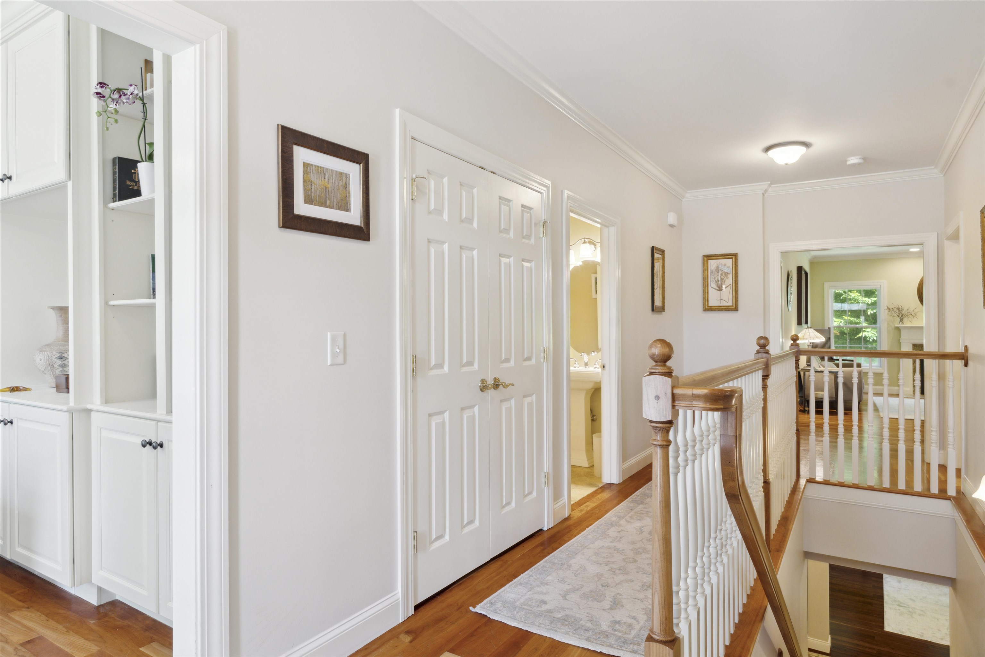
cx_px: 492
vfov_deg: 61.9
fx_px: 547
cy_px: 328
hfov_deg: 84.0
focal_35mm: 20
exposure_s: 1/8
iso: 800
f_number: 7.1
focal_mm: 20
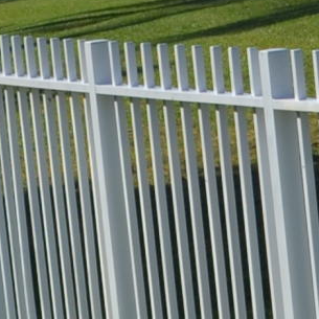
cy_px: -217
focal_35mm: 363
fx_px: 3786
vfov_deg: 4.8
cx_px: 348
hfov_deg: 4.8
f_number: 8
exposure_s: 1/250
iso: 100
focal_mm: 29
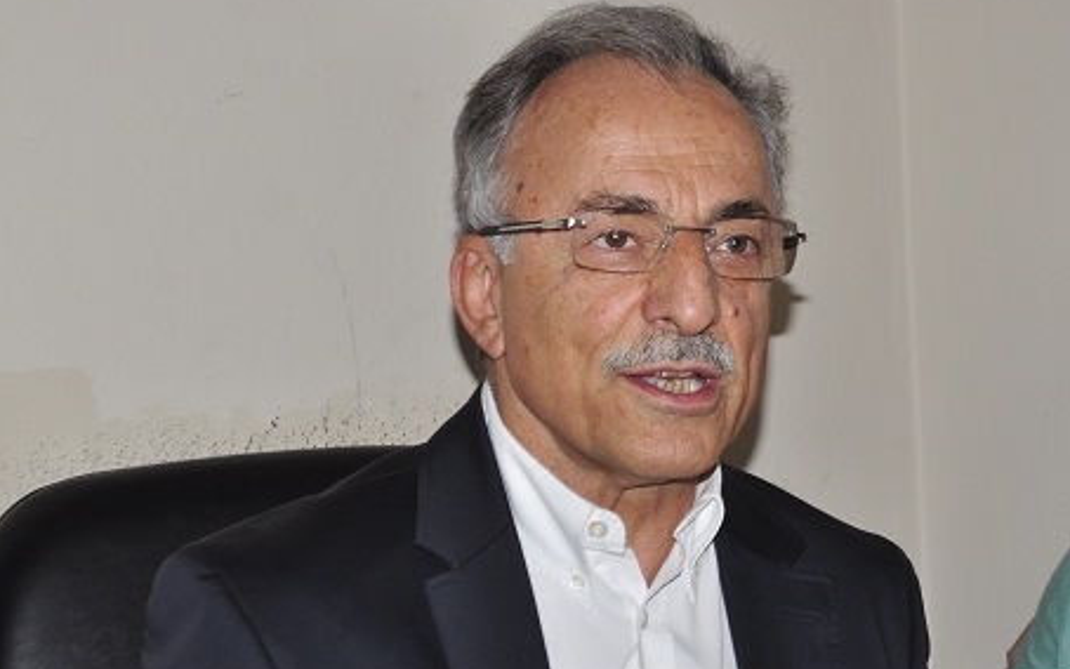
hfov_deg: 22.7
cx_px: 662
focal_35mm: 91
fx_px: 2654
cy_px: 450
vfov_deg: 14.3
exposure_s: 1/160
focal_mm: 42
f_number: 5.6
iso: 320
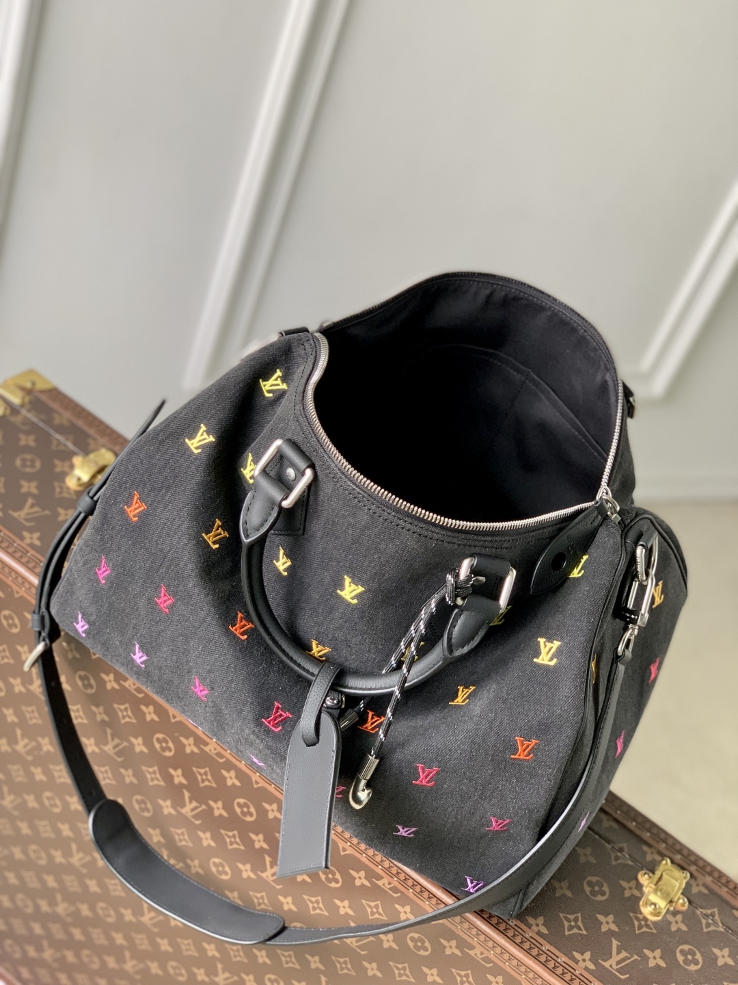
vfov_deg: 36.8
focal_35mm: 52
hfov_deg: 28.0
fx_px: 1478
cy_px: 492
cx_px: 369
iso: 80
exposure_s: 1/122
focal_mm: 6
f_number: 2.4
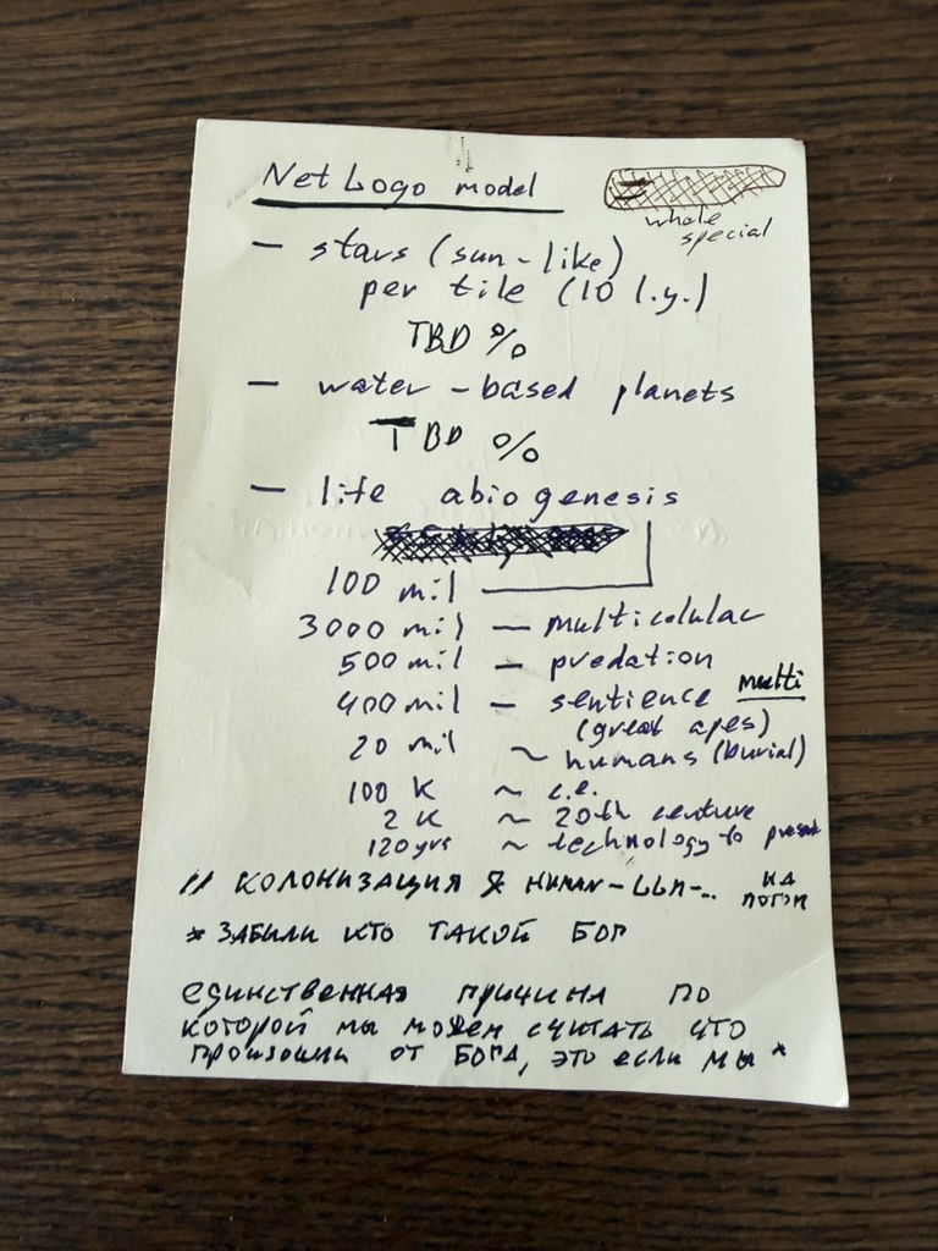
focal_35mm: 24
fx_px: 867
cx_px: 469
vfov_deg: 71.6
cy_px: 626
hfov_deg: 56.8
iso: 200
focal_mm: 2.22
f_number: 2.2
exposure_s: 1/120
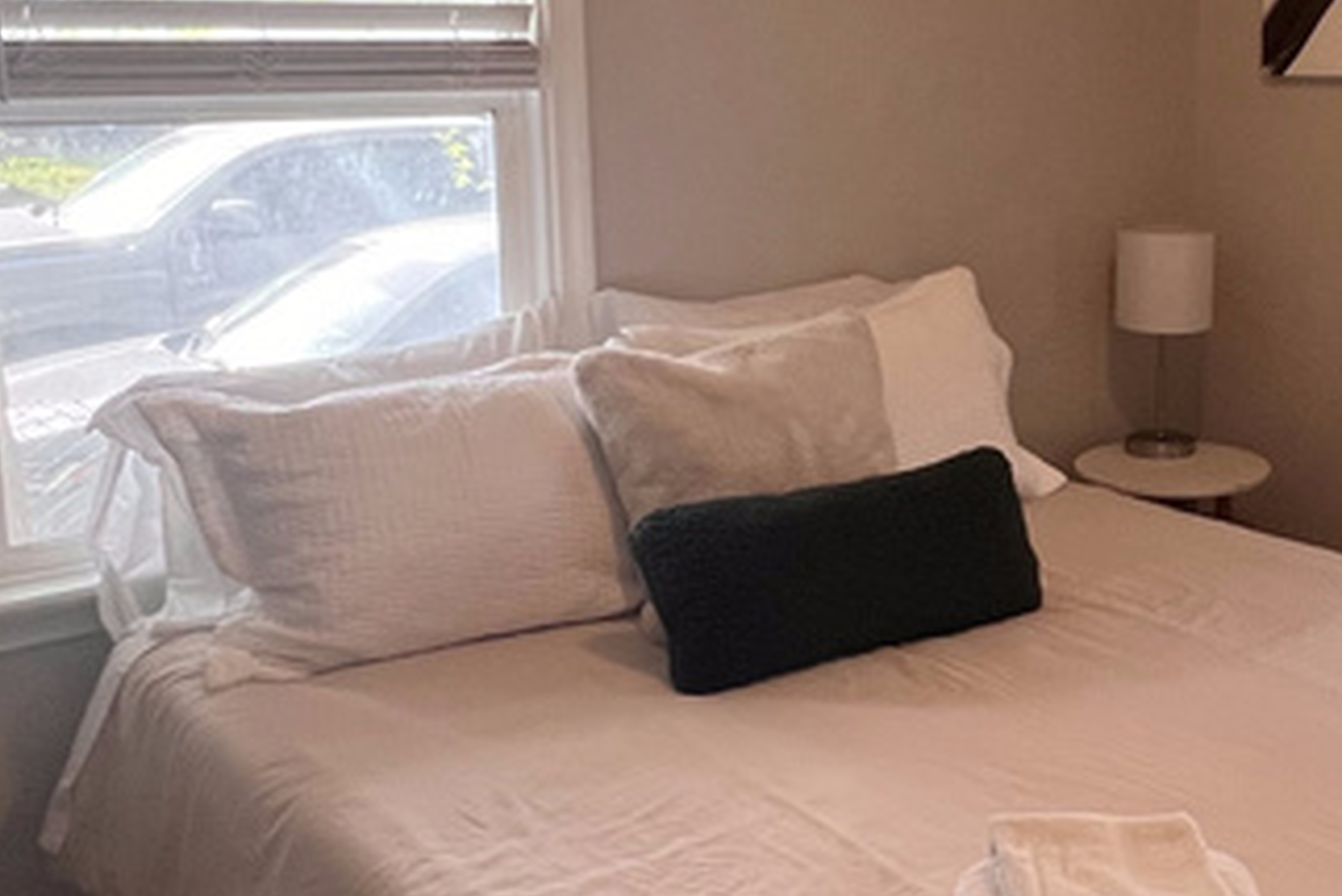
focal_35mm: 43
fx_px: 1604
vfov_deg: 31.1
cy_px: 333
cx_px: 1150
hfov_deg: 42.5
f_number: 1.8
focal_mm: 1.57
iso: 160
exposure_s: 1/120
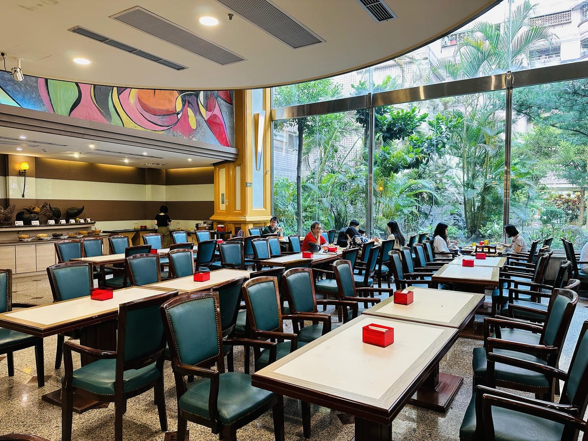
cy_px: 220
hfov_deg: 71.6
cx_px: 294
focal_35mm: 24
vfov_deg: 56.8
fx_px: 408
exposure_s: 1/60
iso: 125
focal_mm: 6.86
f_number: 1.78
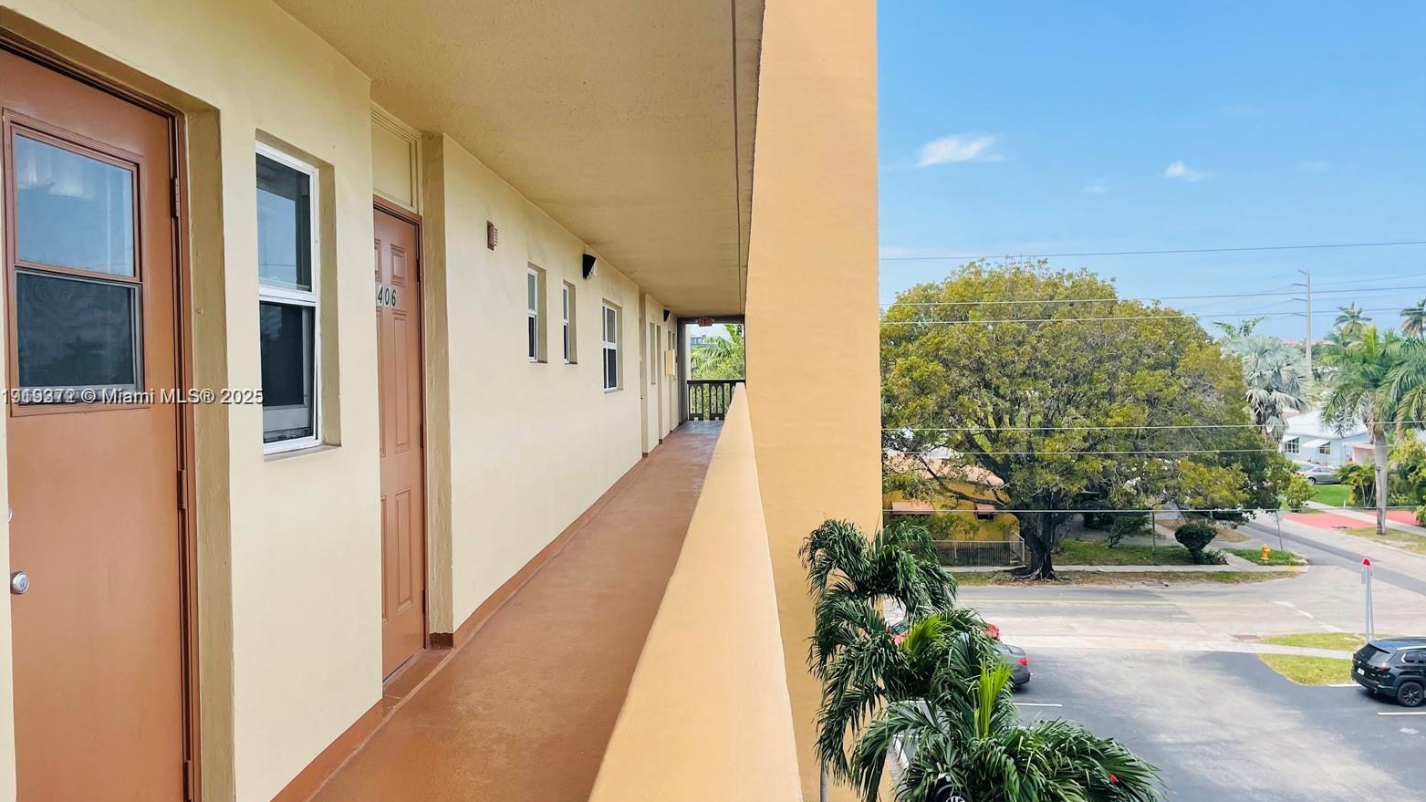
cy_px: 398
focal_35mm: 29
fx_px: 1096
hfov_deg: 66.1
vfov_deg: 40.2
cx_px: 702
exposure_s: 1/1770
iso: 32
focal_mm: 4.2
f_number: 1.6
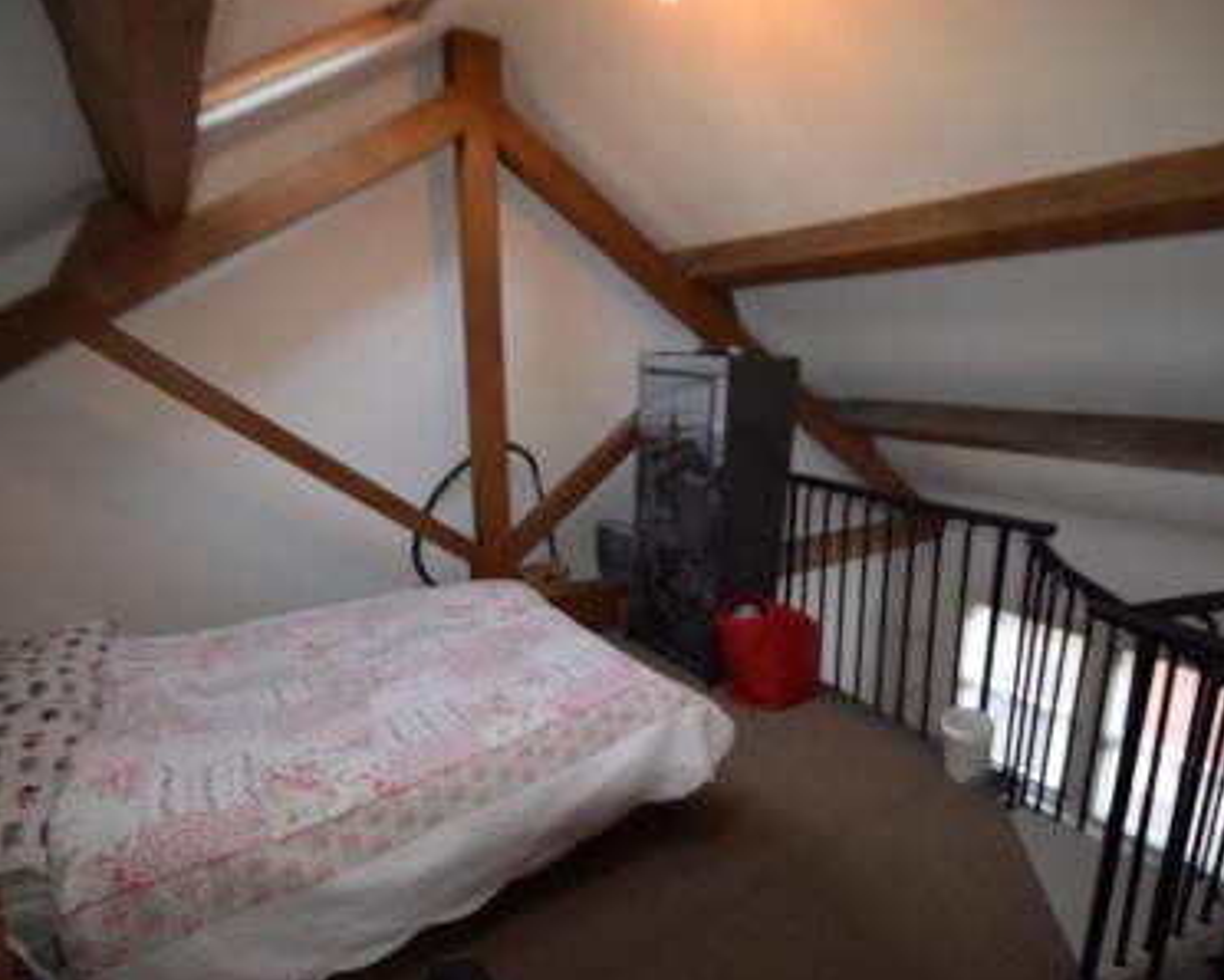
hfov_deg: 86.1
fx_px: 652
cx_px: 675
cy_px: 515
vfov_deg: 73.8
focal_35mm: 18
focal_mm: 10
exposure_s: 1/80
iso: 800
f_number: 4.5
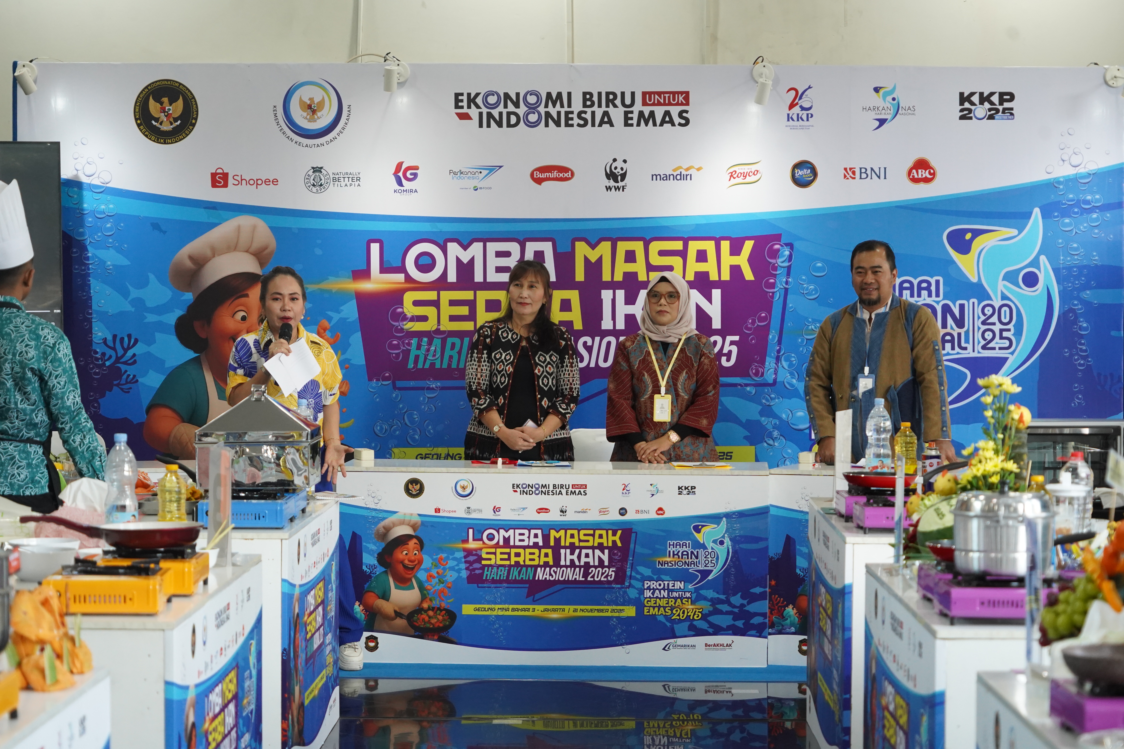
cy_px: 374
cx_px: 562
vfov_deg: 13.7
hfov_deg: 20.4
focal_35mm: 100
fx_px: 3122
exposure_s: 1/125
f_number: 6.3
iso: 3200
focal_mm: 100
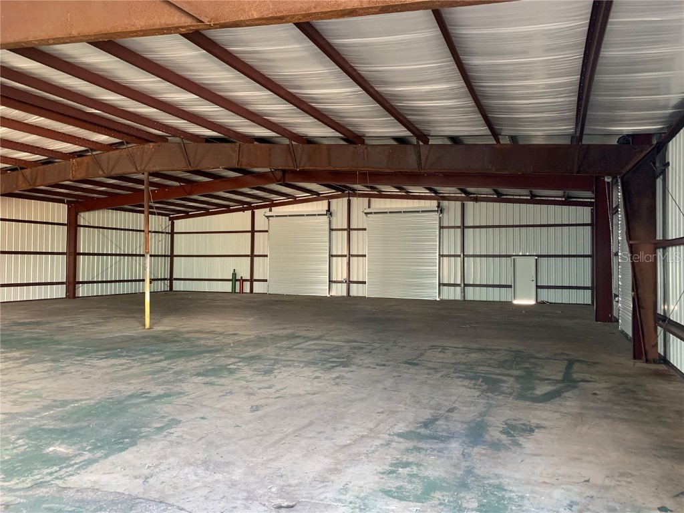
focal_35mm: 26
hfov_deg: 67.3
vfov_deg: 53.1
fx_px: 514
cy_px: 256
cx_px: 342
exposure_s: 1/60
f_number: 1.8
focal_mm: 4.25
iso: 200
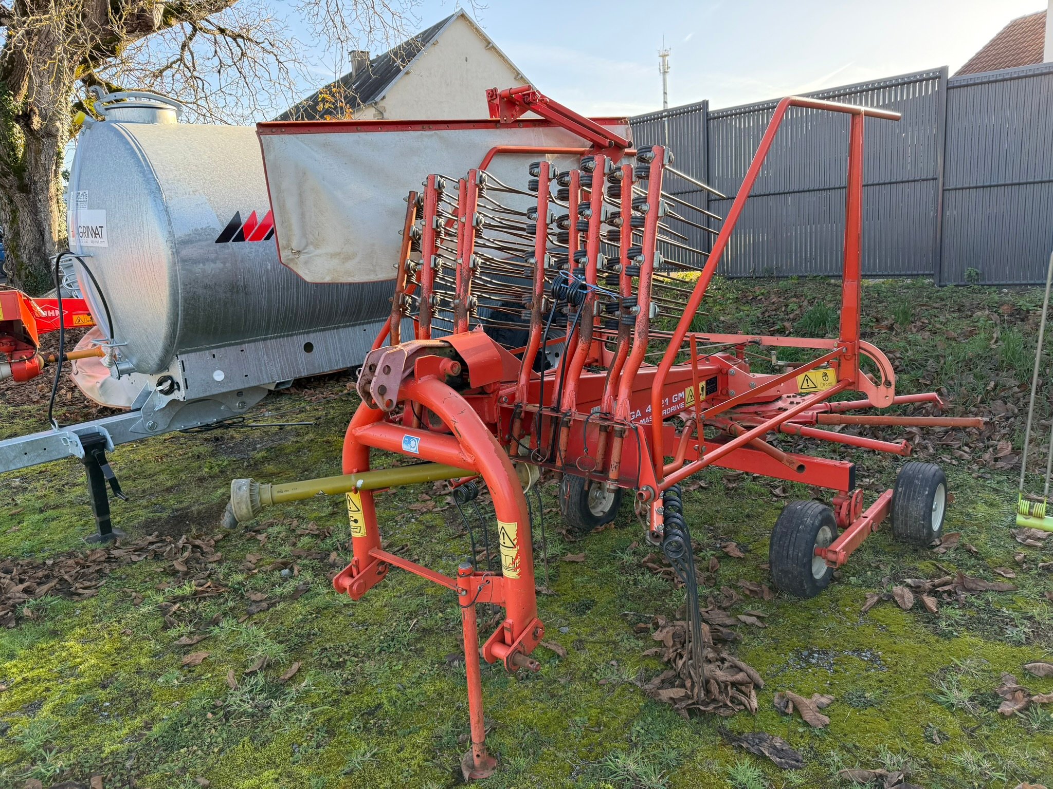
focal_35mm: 24
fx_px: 730
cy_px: 394
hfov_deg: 71.6
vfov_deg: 56.8
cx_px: 526
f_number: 1.78
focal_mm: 6.76
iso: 100
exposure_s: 1/539
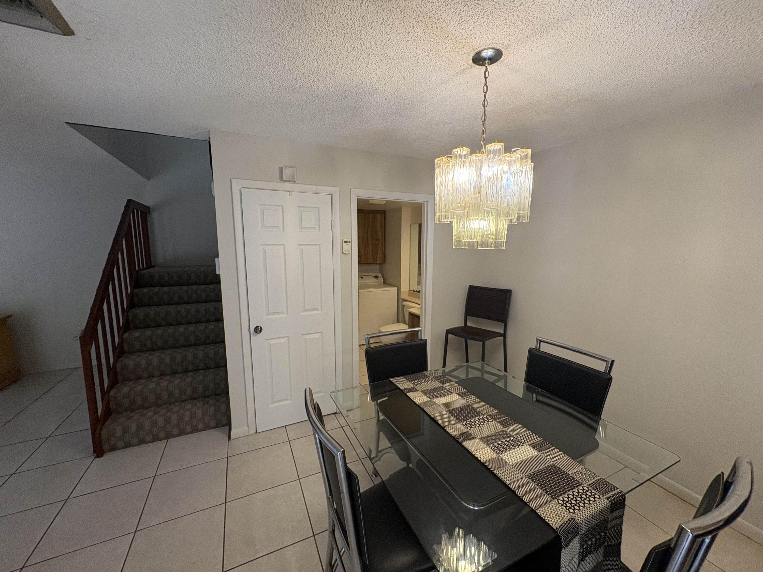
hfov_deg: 102.1
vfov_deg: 85.7
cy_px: 286
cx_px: 382
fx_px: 309
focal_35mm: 14
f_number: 2.2
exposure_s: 1/120
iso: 160
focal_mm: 2.22
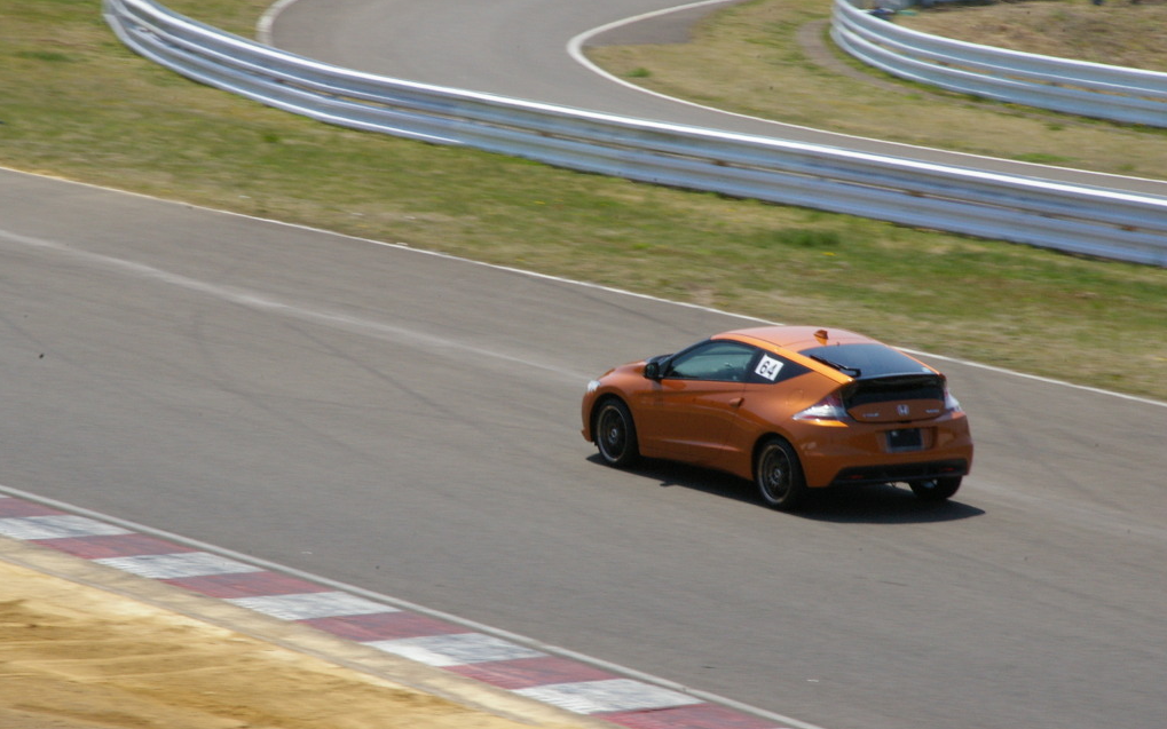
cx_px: 582
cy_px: 367
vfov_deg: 6.0
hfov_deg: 9.6
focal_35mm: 220
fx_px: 6982
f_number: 38
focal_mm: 143
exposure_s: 1/90
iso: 800
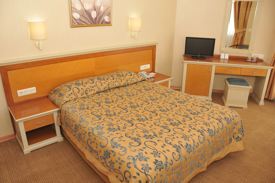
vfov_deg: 47.8
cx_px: 138
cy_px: 92
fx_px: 206
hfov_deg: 67.4
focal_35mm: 27
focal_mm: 18
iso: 200
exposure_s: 1/60
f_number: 5
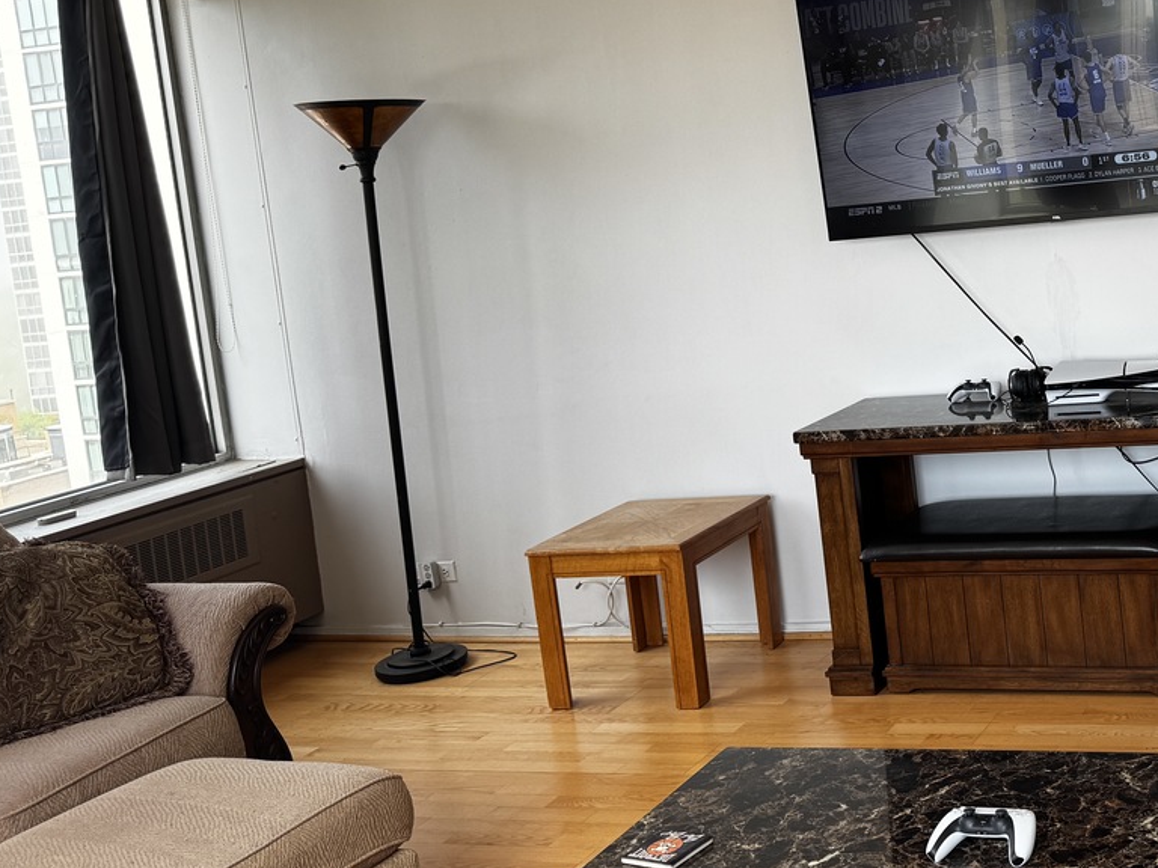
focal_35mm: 45
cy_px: 279
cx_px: 1078
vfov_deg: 31.9
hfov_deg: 38.6
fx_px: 1505
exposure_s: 1/448
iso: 80
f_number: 1.78
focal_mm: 6.76
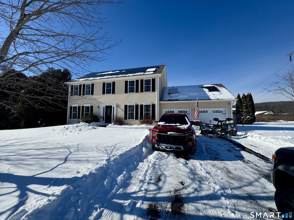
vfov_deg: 85.7
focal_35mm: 14
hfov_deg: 102.1
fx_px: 119
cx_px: 147
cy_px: 110
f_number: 2.2
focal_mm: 2.22
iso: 50
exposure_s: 1/3906
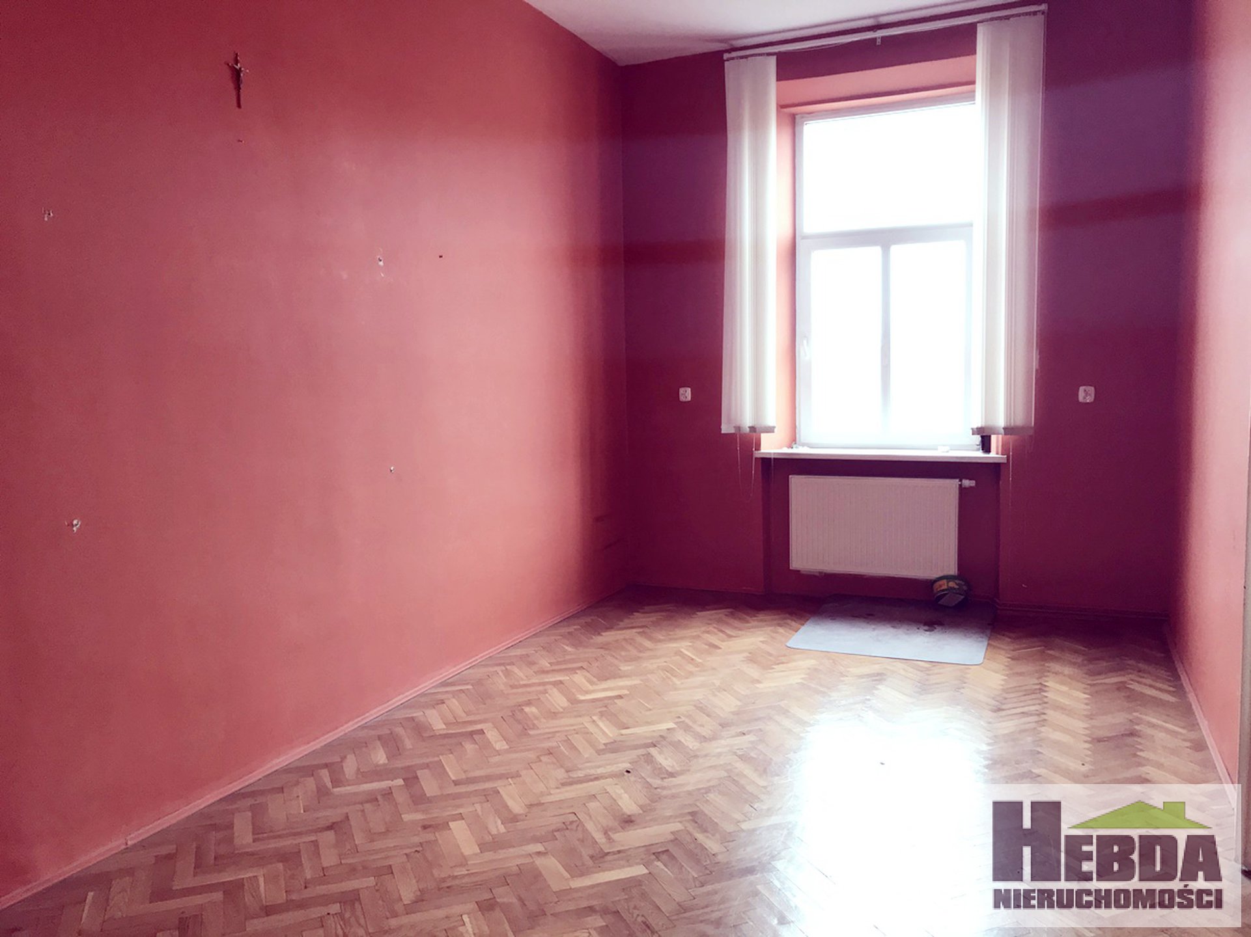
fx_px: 1012
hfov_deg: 63.5
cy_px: 468
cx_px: 626
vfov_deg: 49.7
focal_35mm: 28
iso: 80
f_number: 1.8
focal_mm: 3.99
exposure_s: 1/33
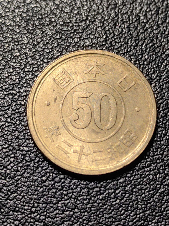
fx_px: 540
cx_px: 88
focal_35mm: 83
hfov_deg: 17.8
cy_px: 113
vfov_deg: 23.6
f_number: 2
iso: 64
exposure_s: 1/100
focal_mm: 5.75
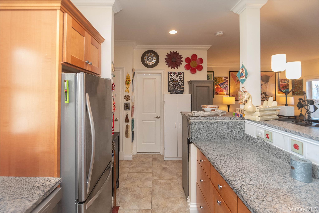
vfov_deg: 77.3
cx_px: 160
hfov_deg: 100.4
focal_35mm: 15
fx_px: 133
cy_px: 106
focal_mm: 10
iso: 1600
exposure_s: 1/60
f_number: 5.6
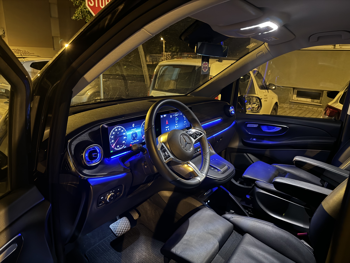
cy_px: 132
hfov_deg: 71.6
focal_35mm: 24
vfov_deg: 56.8
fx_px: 243
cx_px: 175
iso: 1250
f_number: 1.78
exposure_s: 1/9
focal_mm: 6.76
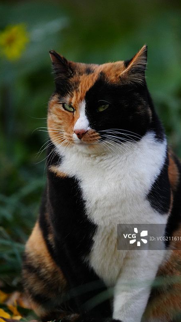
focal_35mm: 488
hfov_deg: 2.5
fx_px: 4162
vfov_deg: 4.4
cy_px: 161
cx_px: 100
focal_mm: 463.5
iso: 5000
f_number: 6.3
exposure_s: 1/400
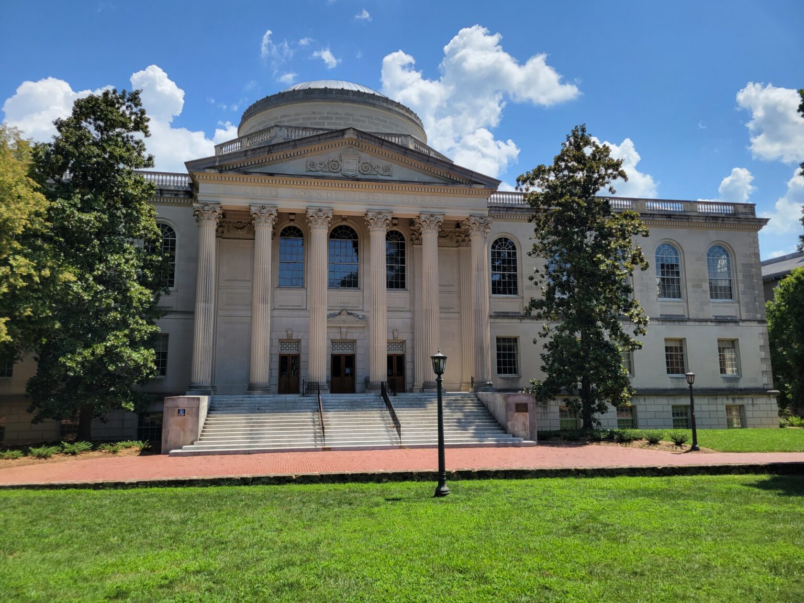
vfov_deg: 53.1
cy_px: 302
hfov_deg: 67.3
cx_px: 402
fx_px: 604
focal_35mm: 26
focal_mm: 5.4
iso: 40
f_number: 1.8
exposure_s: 1/2122
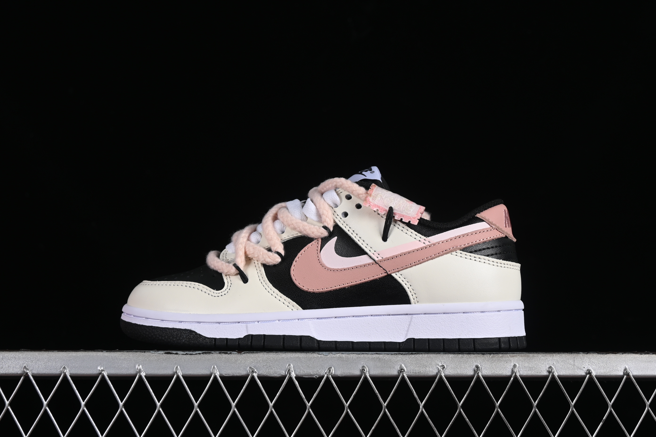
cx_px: 328
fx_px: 1367
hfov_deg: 27.0
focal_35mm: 75
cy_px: 218
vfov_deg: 18.2
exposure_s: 1/80
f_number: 8
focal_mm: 50
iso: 160
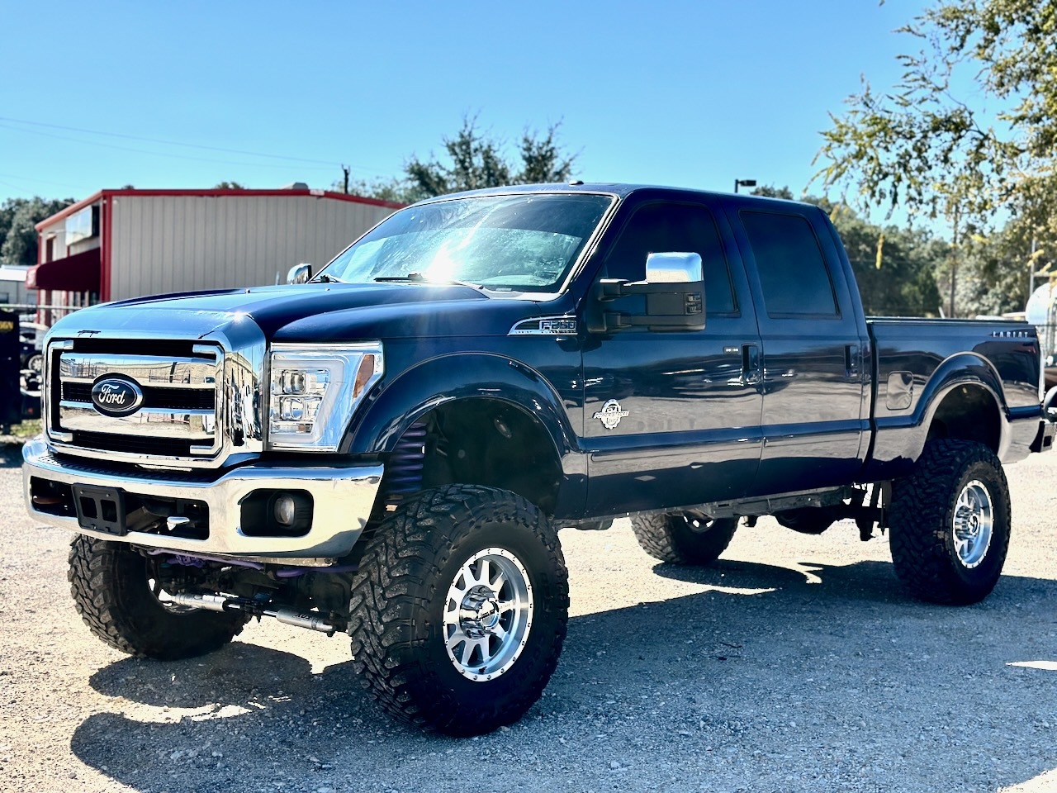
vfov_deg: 30.3
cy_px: 396
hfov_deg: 39.7
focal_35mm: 48
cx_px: 528
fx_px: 1466
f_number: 1.78
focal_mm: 6.86
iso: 80
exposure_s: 1/4367
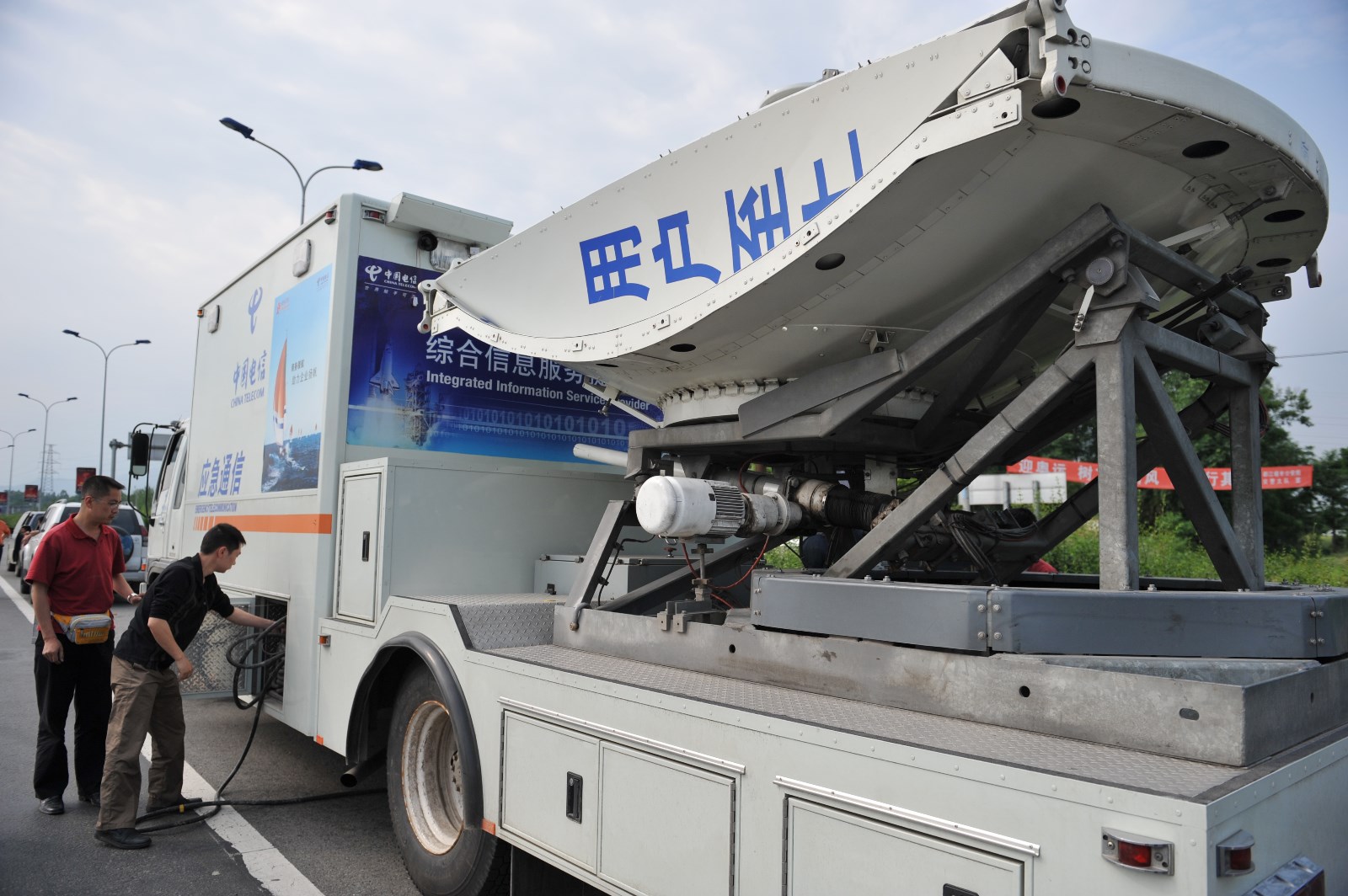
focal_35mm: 24
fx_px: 898
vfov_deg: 53.1
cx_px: 674
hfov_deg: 73.8
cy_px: 448
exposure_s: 1/2500
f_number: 4
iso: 320
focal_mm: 24
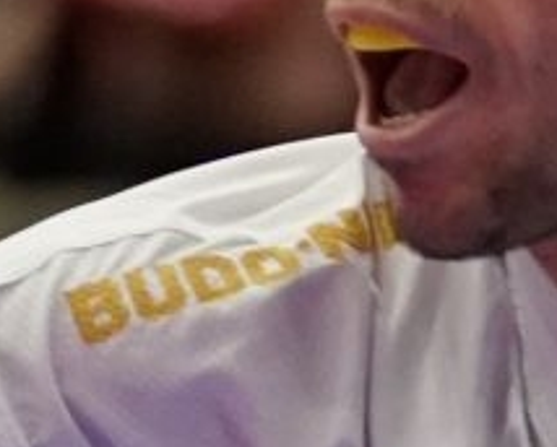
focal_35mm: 1780
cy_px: 829
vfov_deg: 0.9
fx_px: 29397
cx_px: 872
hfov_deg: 1.1
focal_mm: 151
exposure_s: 1/1000
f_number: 2.8
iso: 4000
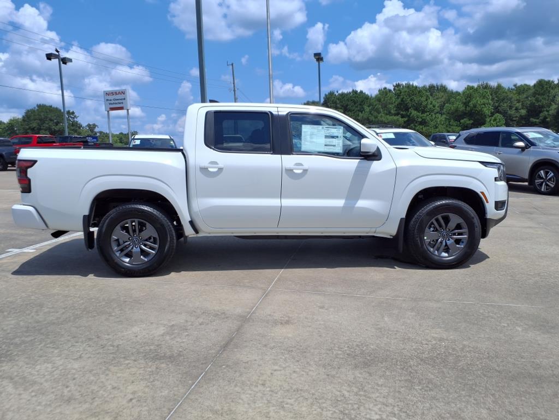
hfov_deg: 65.3
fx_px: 436
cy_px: 210
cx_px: 280
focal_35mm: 27
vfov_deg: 51.4
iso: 40
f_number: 1.9
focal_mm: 3.58
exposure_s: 1/3333
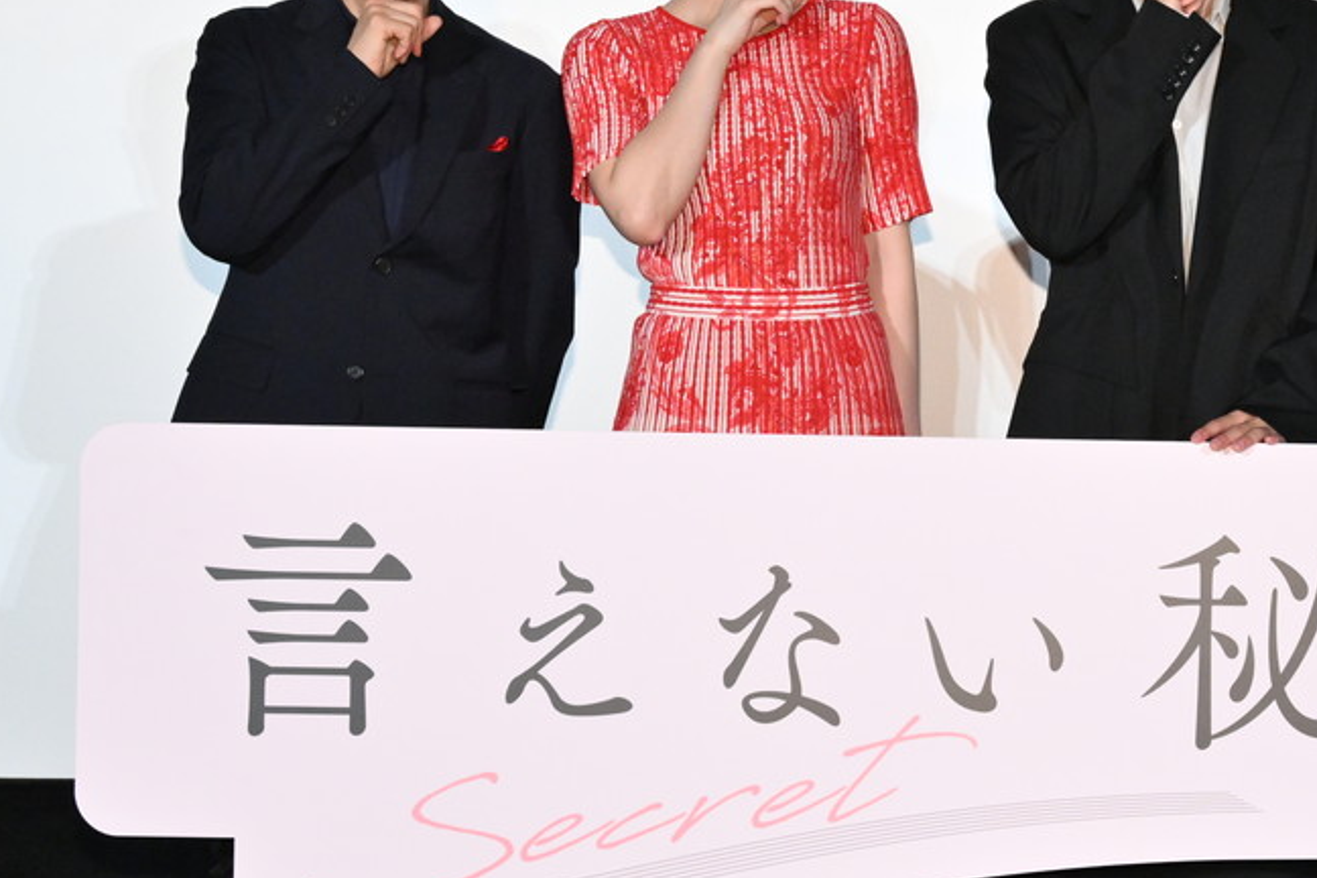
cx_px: 1171
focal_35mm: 108
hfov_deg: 18.6
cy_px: 468
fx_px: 3951
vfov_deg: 12.7
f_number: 5.6
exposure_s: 1/200
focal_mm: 50
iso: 4000
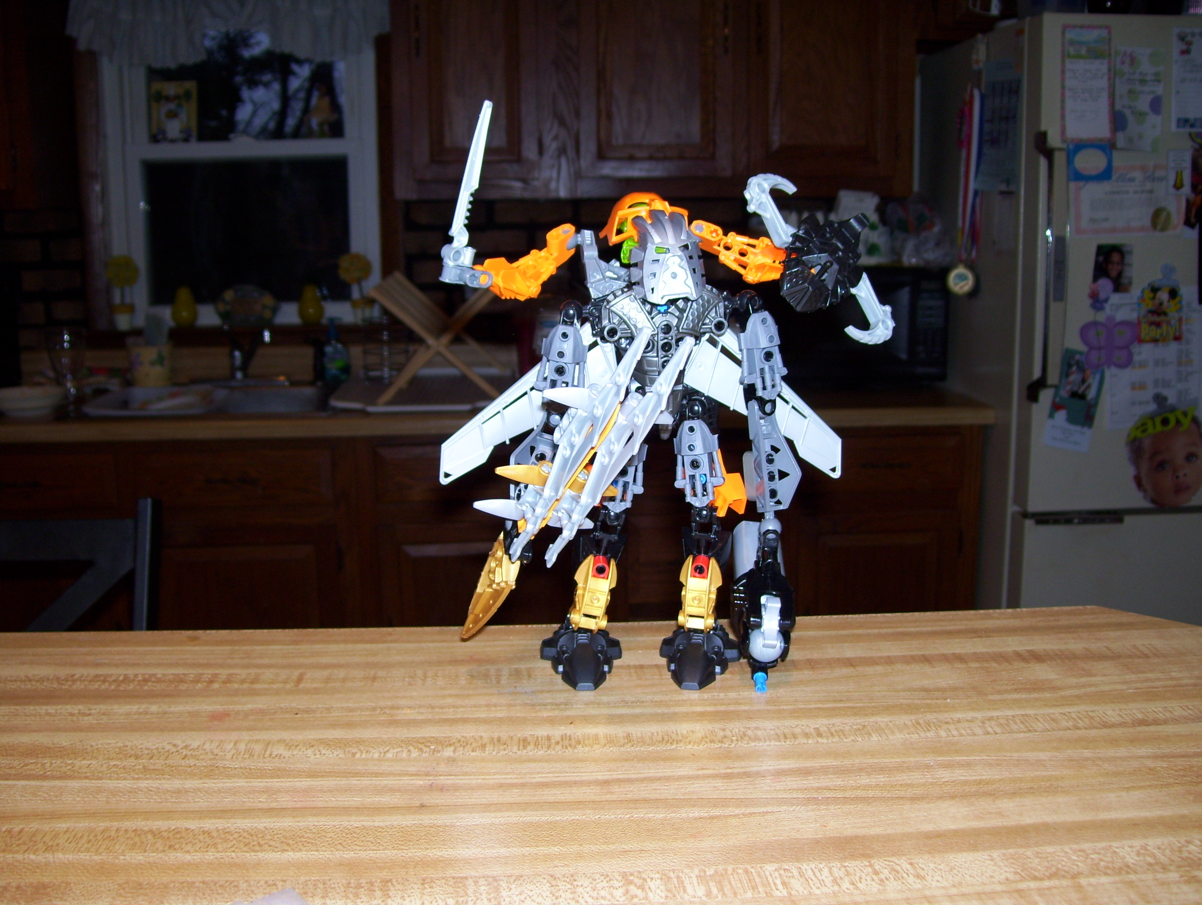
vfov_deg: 39.7
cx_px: 601
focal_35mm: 36
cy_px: 452
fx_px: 1252
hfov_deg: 51.3
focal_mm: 6
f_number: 2.7
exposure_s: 1/60
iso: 80
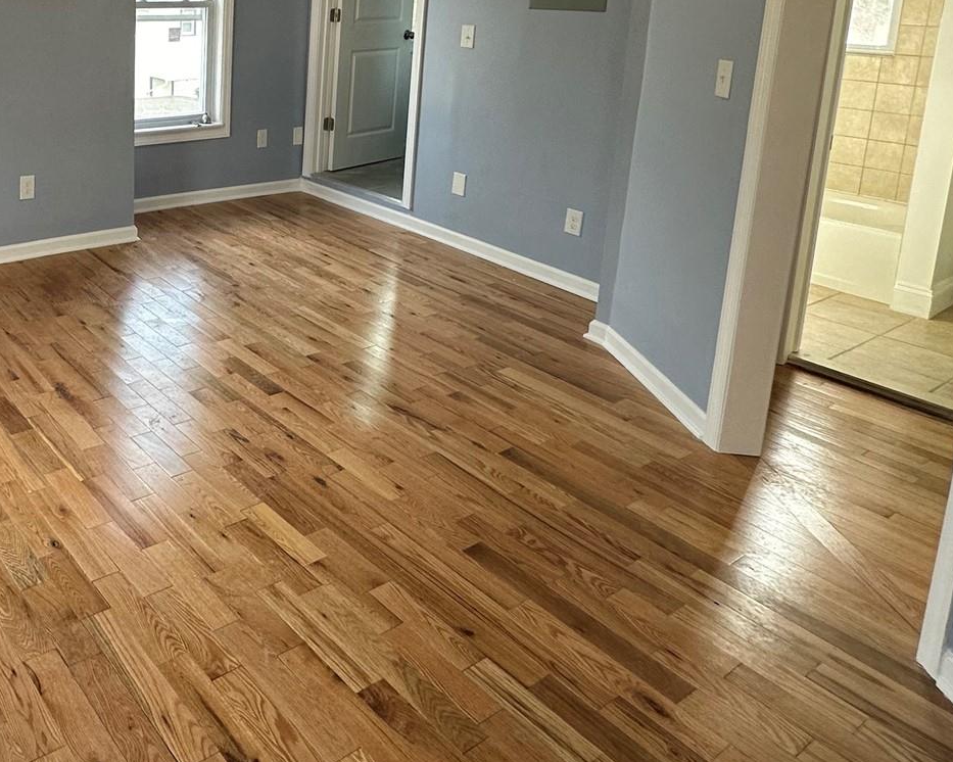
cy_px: 122
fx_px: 846
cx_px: 126
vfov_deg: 45.3
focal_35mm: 30
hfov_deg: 52.8
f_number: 2.2
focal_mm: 2.22
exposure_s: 1/120
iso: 125
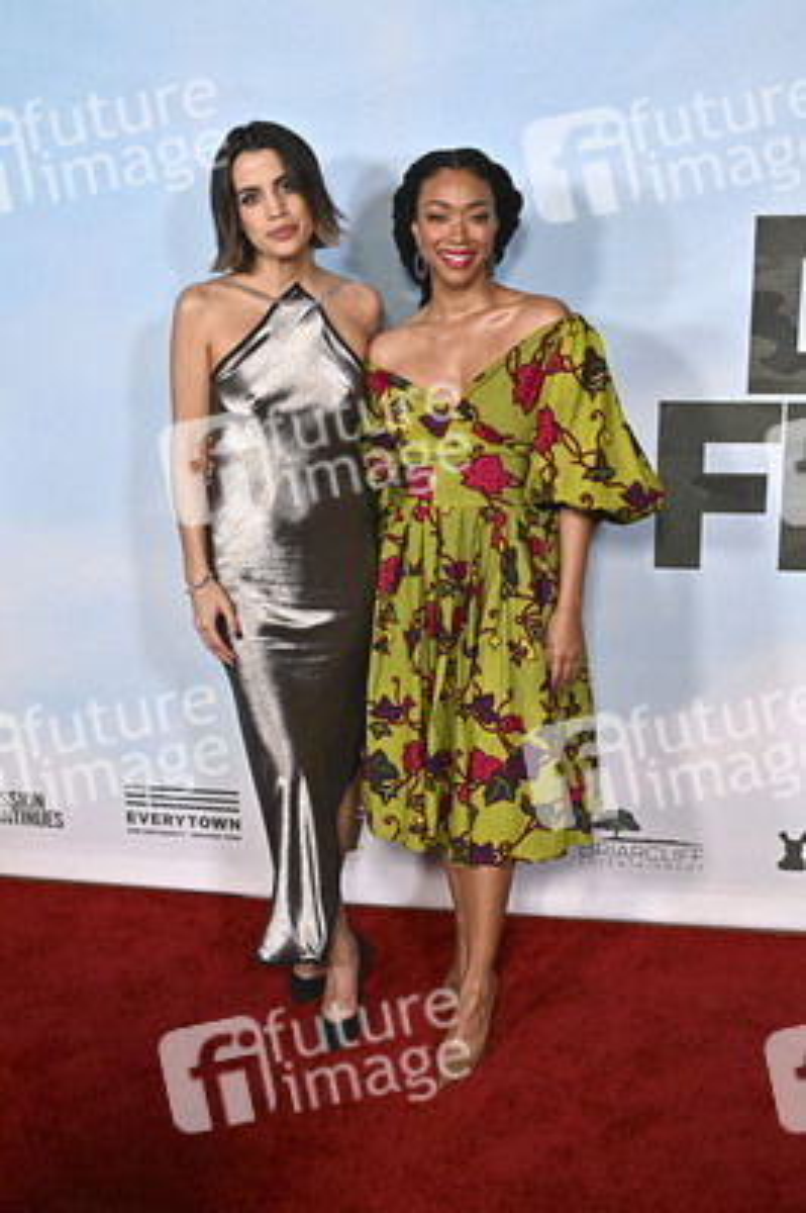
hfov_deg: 32.6
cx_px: 403
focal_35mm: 41
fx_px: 1379
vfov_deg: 47.4
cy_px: 606
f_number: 4.5
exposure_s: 1/250
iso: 1600
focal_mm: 41
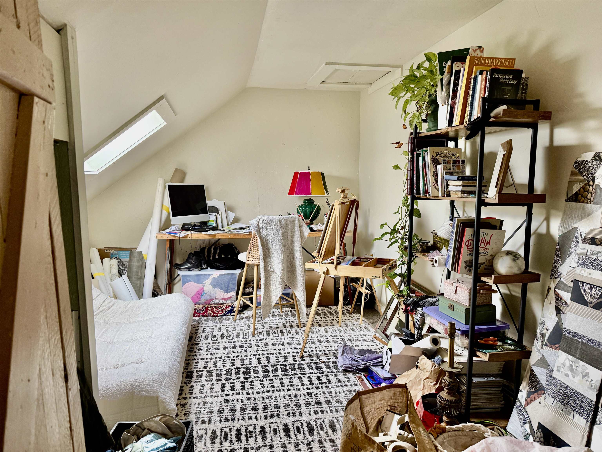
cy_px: 226
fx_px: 417
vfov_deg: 56.8
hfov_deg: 71.6
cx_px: 301
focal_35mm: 24
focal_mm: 6.76
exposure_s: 1/62
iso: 200
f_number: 1.78
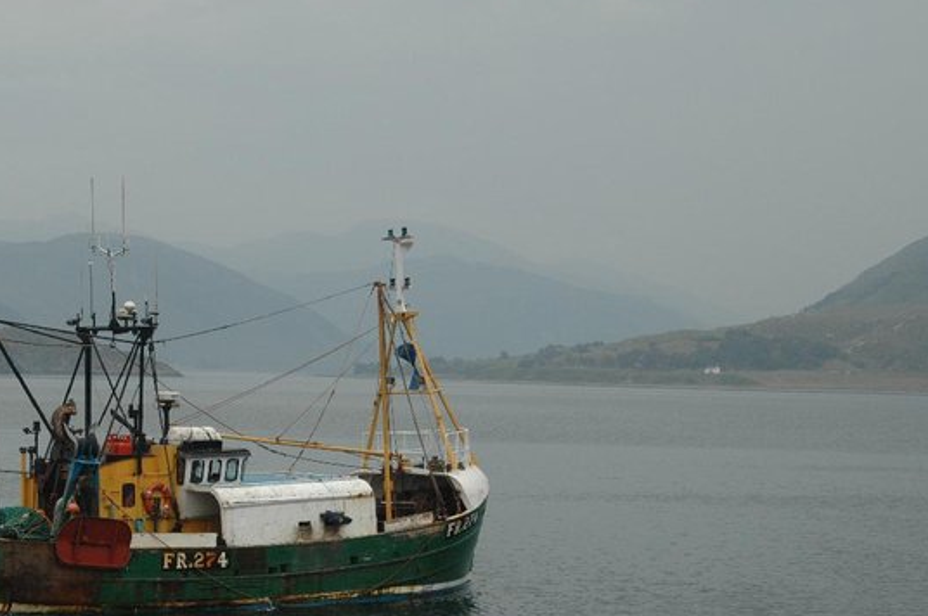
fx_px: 2858
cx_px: 407
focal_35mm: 111
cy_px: 349
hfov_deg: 18.4
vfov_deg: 12.3
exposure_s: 1/320
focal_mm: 62
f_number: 9
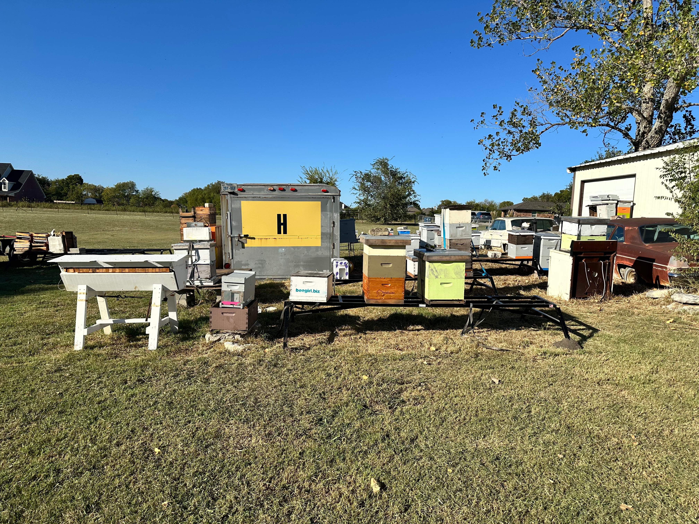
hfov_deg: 71.6
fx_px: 485
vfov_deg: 56.8
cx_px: 350
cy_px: 262
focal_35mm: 24
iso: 80
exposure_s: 1/5525
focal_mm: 6.86
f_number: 1.78
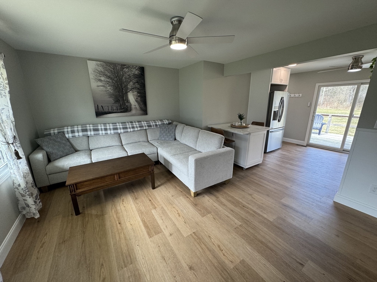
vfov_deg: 85.7
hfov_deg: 102.1
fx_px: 152
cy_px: 141
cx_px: 188
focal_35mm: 14
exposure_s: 1/120
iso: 160
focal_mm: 2.22
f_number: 2.2
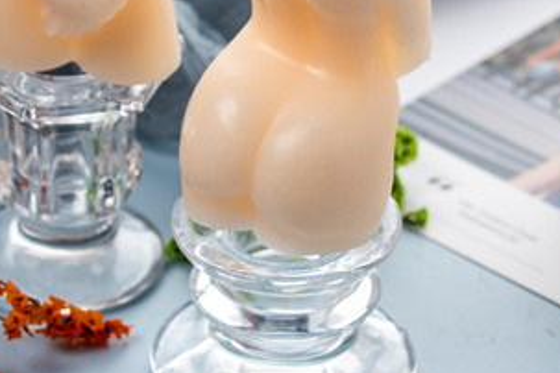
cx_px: 410
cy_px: 62
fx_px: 3702
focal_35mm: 238
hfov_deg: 8.6
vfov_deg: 5.8
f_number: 7.1
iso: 80
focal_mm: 90
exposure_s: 1/125
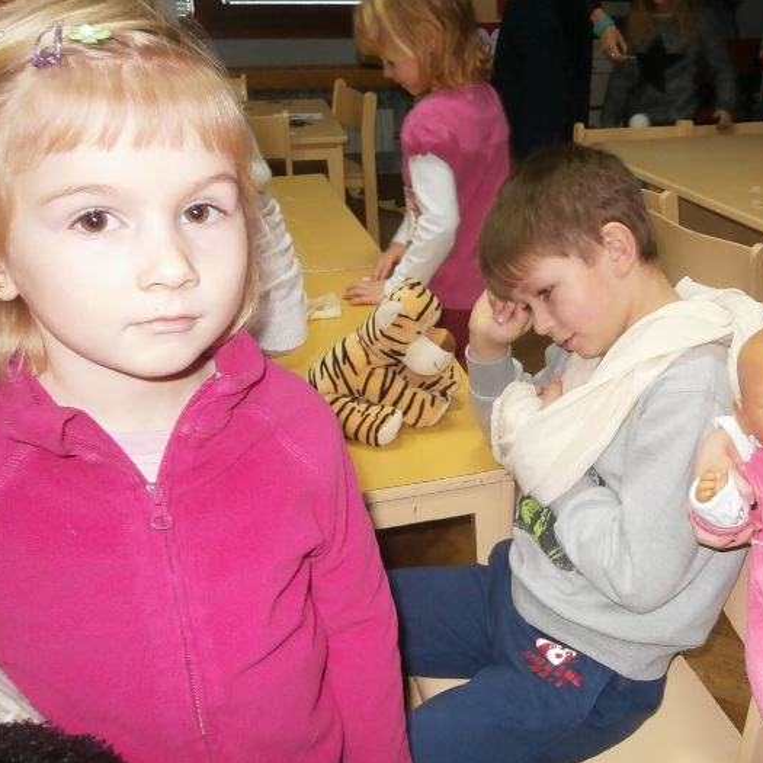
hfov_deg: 46.2
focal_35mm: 35
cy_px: 388
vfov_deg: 47.2
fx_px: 873
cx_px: 528
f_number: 2.8
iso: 200
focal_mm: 4.7
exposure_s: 1/30
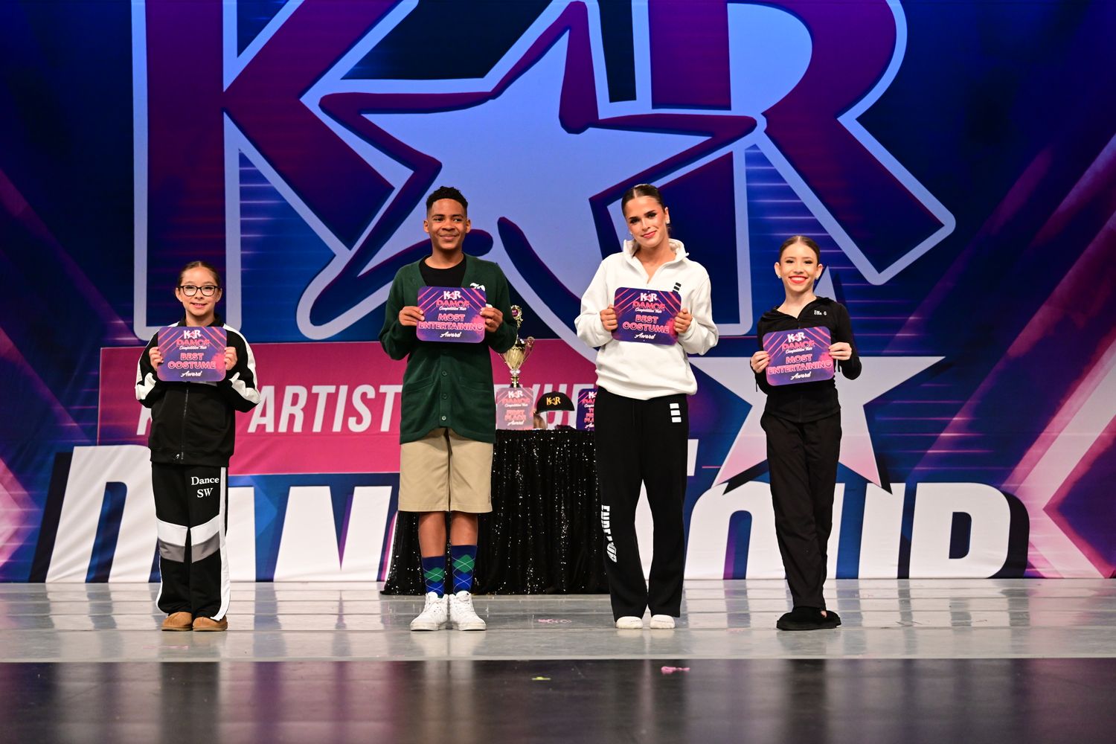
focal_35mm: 70
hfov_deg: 28.8
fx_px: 2170
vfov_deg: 19.5
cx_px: 558
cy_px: 372
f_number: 4
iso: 3200
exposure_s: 1/800
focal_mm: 70
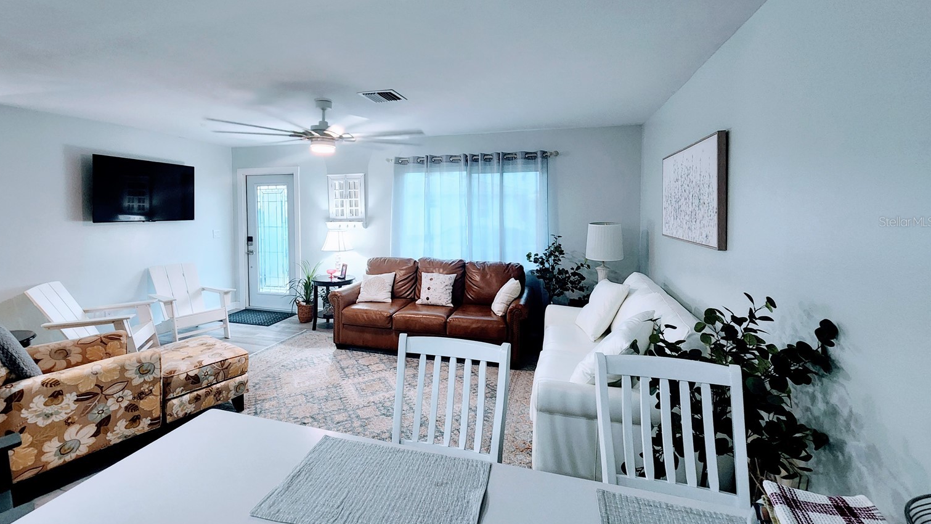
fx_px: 370
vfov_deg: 70.1
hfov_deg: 102.9
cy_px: 221
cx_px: 444
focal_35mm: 15
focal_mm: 2.2
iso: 320
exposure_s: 1/30
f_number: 2.2
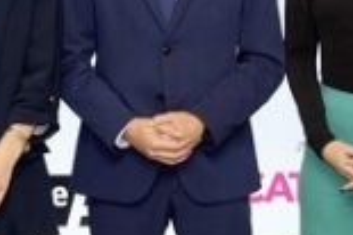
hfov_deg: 10.3
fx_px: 1957
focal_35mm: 200
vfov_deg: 6.8
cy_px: 46
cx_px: 121
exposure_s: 1/160
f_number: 5
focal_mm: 41.8
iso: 800
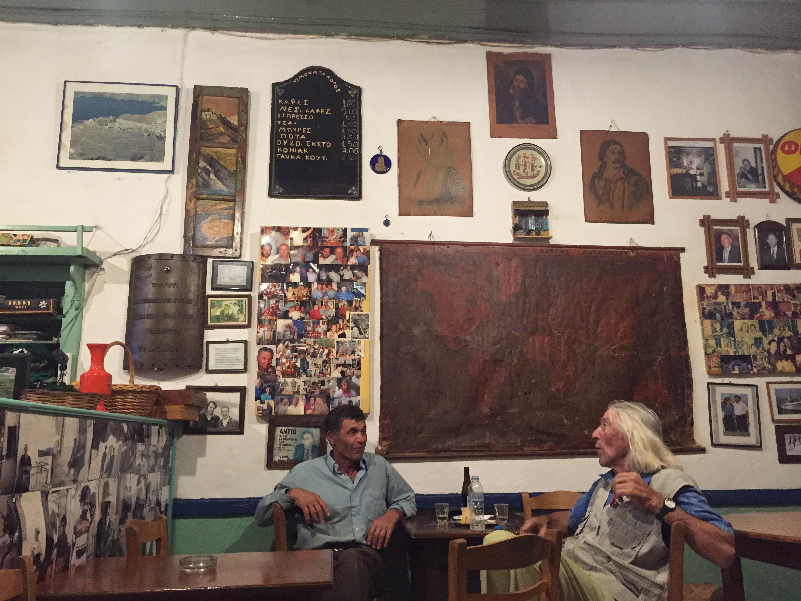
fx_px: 671
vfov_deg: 48.2
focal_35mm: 29
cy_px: 300
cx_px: 400
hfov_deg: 61.7
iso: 320
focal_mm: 4.15
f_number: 2.2
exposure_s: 1/15
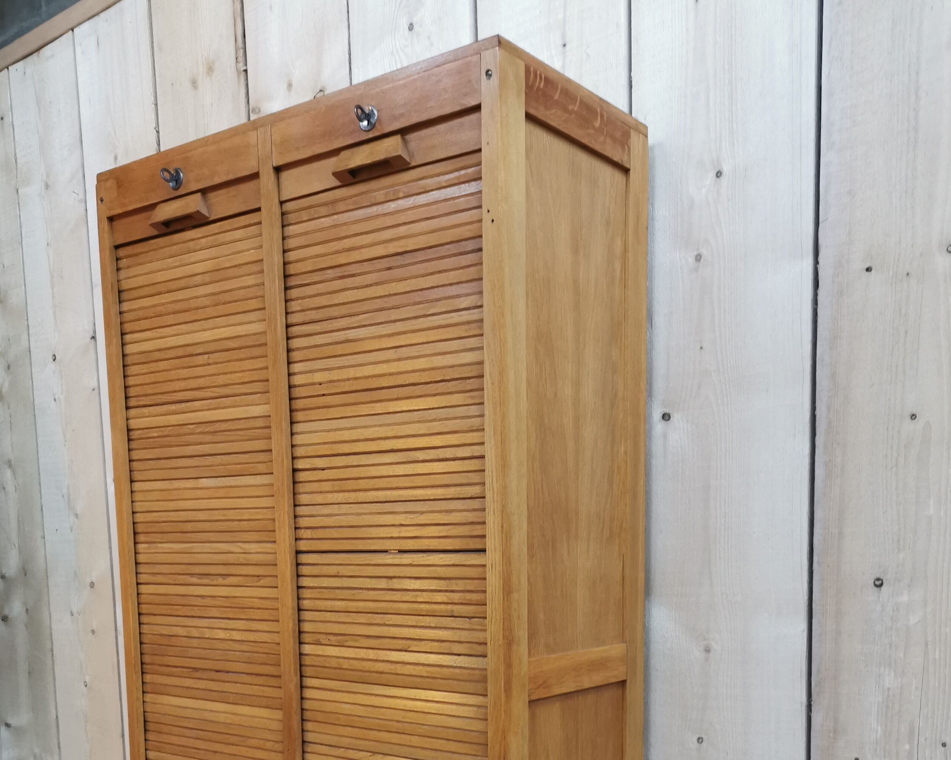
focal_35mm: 38
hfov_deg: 47.9
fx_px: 1070
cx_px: 485
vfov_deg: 36.9
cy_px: 670
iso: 200
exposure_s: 1/50
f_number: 1.8
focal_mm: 5.58
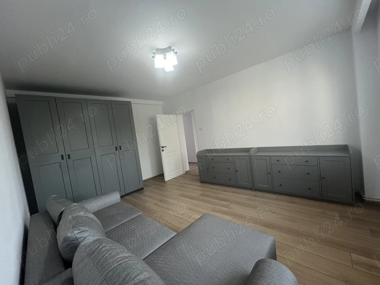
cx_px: 190
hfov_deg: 106.2
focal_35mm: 13
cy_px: 142
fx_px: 143
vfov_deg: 89.9
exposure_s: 1/100
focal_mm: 1.57
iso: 200
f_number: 1.8
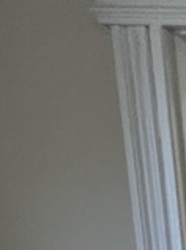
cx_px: 594
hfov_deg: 10.7
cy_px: 373
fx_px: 474
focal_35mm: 66
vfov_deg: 23.6
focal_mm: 1.57
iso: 64
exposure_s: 1/120
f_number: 1.8
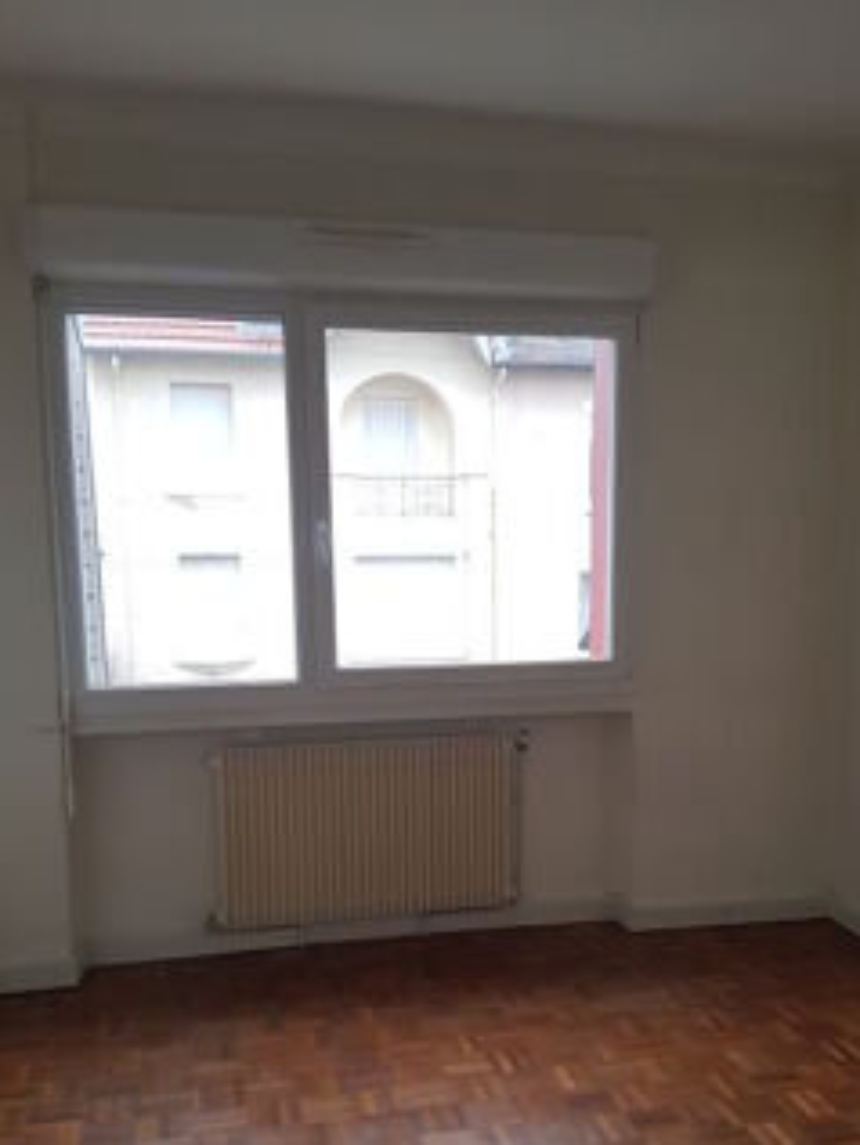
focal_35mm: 35
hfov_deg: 40.6
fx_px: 1159
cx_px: 488
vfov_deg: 52.3
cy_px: 681
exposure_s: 1/50
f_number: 1.7
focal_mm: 4.2
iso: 80
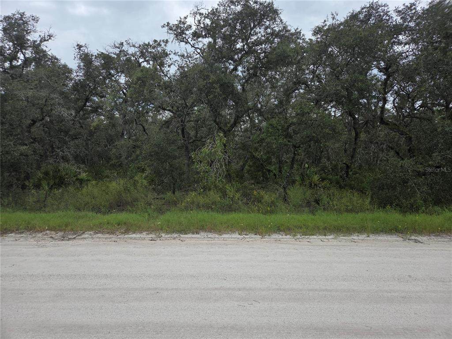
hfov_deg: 73.9
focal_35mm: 23
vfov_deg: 58.9
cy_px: 170
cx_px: 226
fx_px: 300
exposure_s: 1/5004
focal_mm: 5.4
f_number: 1.8
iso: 80
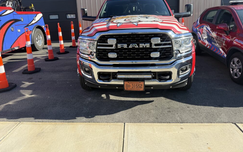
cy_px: 59
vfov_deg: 47.3
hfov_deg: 70.4
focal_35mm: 26
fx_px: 172
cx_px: 122
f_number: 1.78
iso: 100
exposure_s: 1/2000
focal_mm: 6.76
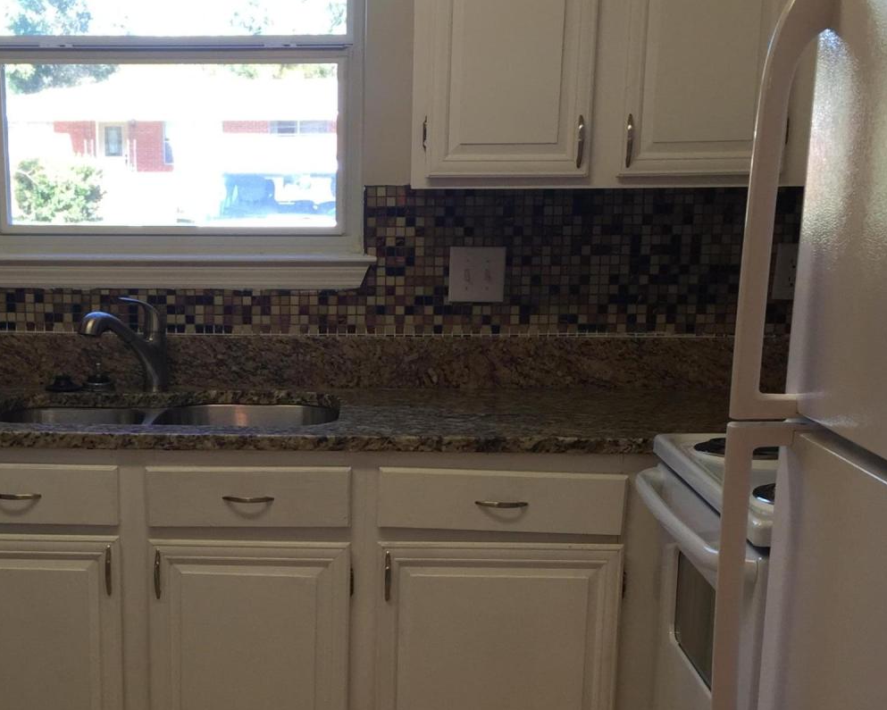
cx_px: 265
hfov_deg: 32.6
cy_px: 592
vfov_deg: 26.1
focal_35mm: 57
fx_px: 1497
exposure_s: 1/60
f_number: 2.2
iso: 40
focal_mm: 4.15
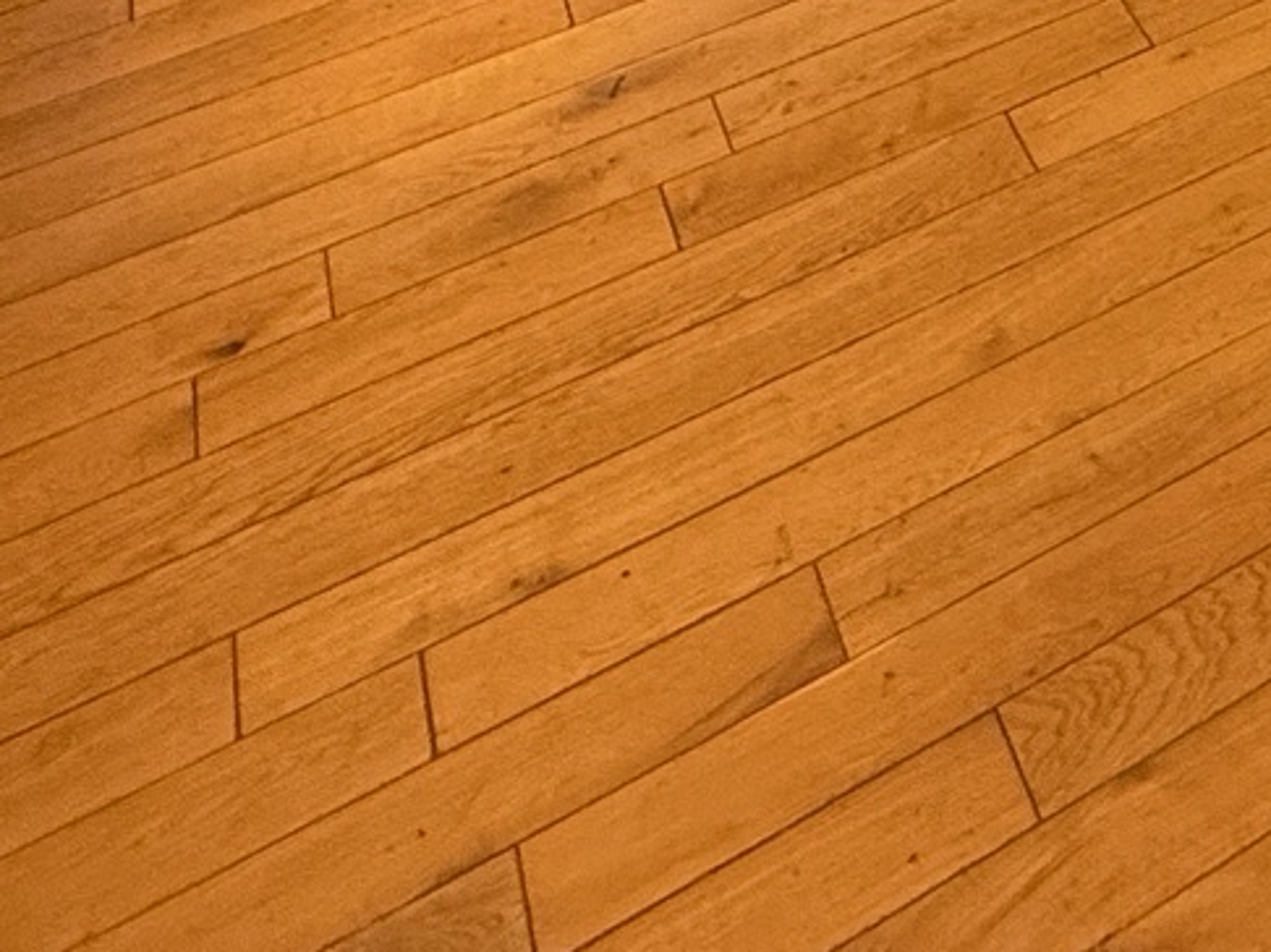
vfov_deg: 17.0
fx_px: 2165
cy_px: -1038
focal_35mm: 59
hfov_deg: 28.3
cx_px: 1546
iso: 250
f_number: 2.2
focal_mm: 2.22
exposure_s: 1/120
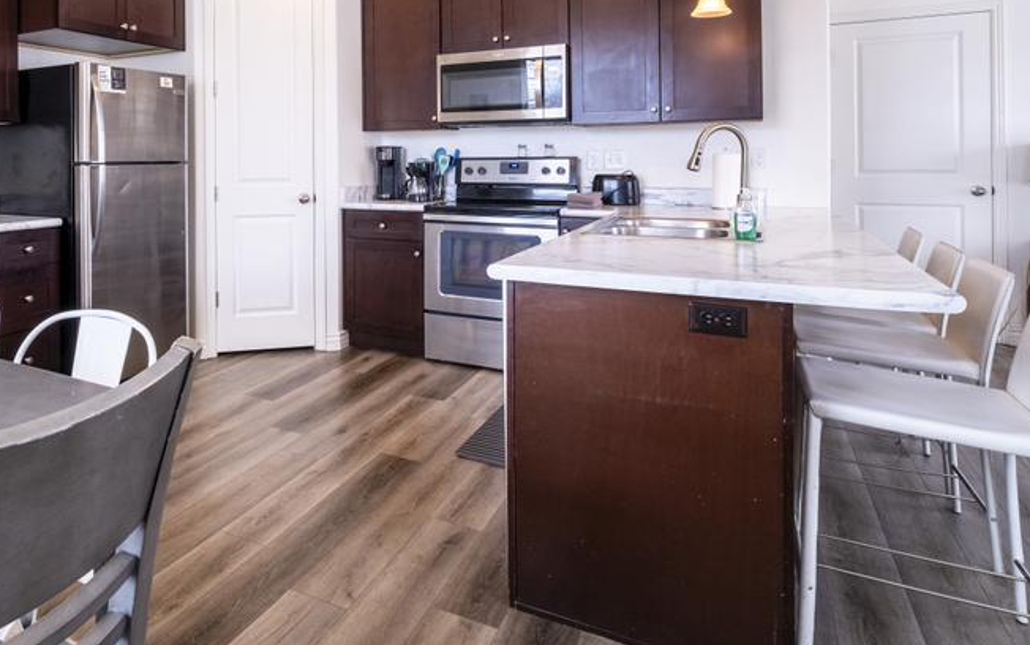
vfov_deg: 48.9
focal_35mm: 24
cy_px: 153
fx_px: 674
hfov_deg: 71.5
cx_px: 308
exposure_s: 1/160
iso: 400
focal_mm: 10
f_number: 7.1
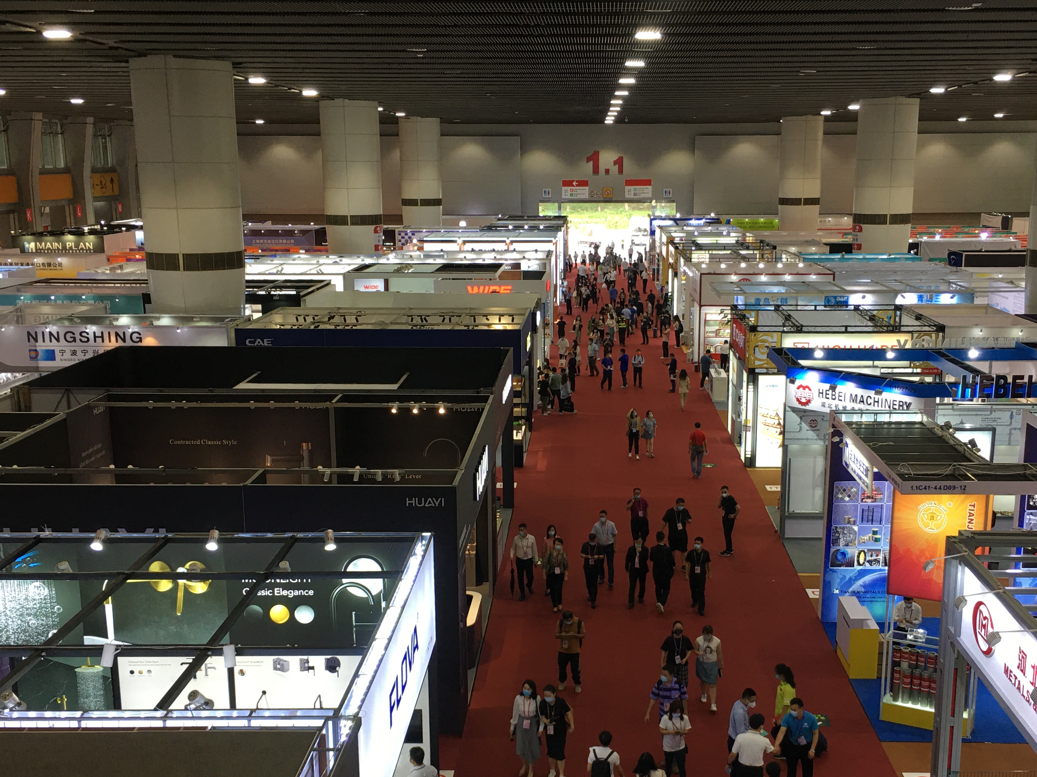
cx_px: 574
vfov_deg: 34.2
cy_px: 474
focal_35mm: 42
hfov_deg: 44.7
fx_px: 1258
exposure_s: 1/33
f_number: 2.2
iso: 25
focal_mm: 4.15
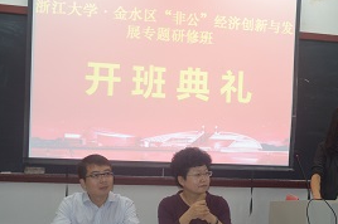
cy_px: 155
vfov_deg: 24.0
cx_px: 208
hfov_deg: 35.5
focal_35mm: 56
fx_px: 525
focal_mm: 20
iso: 320
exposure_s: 1/30
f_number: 3.8
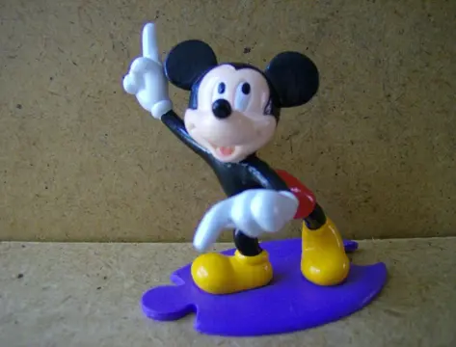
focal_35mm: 36
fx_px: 477
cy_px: 174
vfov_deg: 40.0
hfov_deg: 51.1
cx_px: 228
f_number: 2.8
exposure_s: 1/64
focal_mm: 6
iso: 126
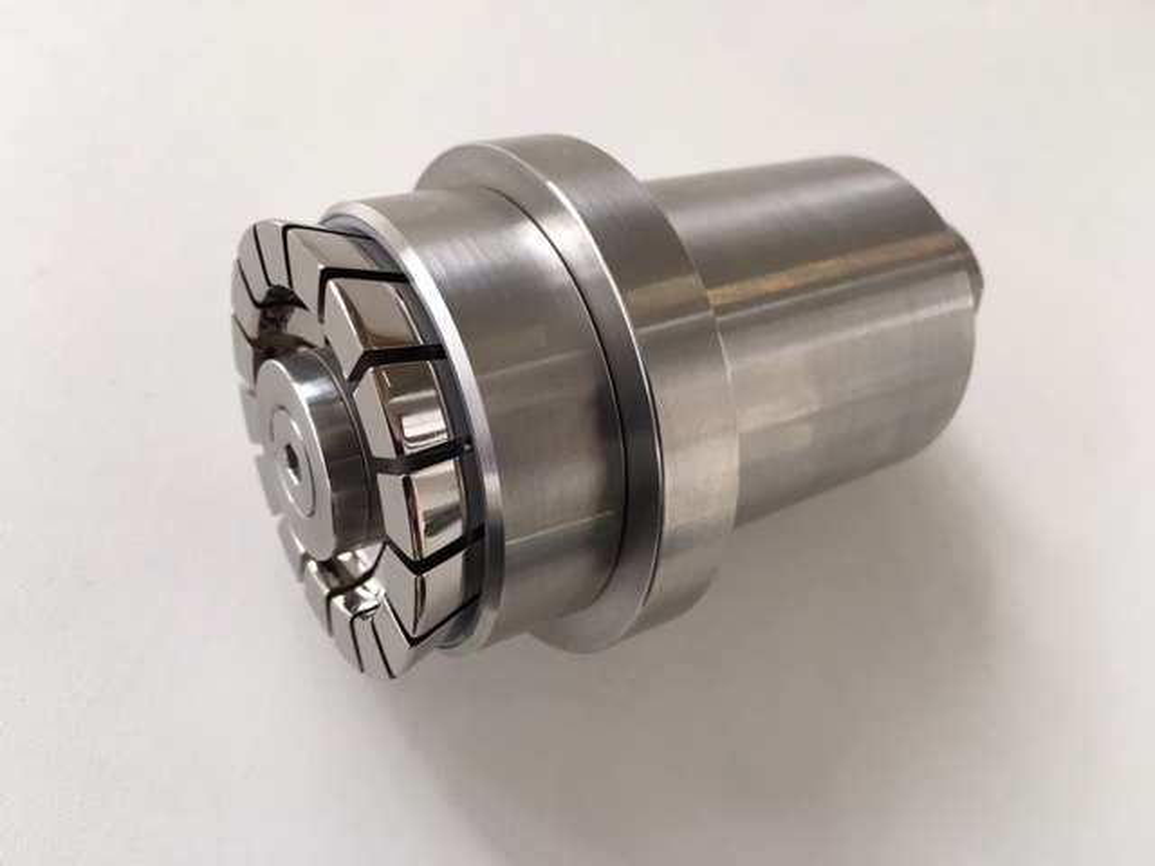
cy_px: 433
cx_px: 578
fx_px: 968
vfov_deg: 48.2
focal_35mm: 29
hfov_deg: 61.7
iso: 40
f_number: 2.2
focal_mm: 4.15
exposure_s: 1/33
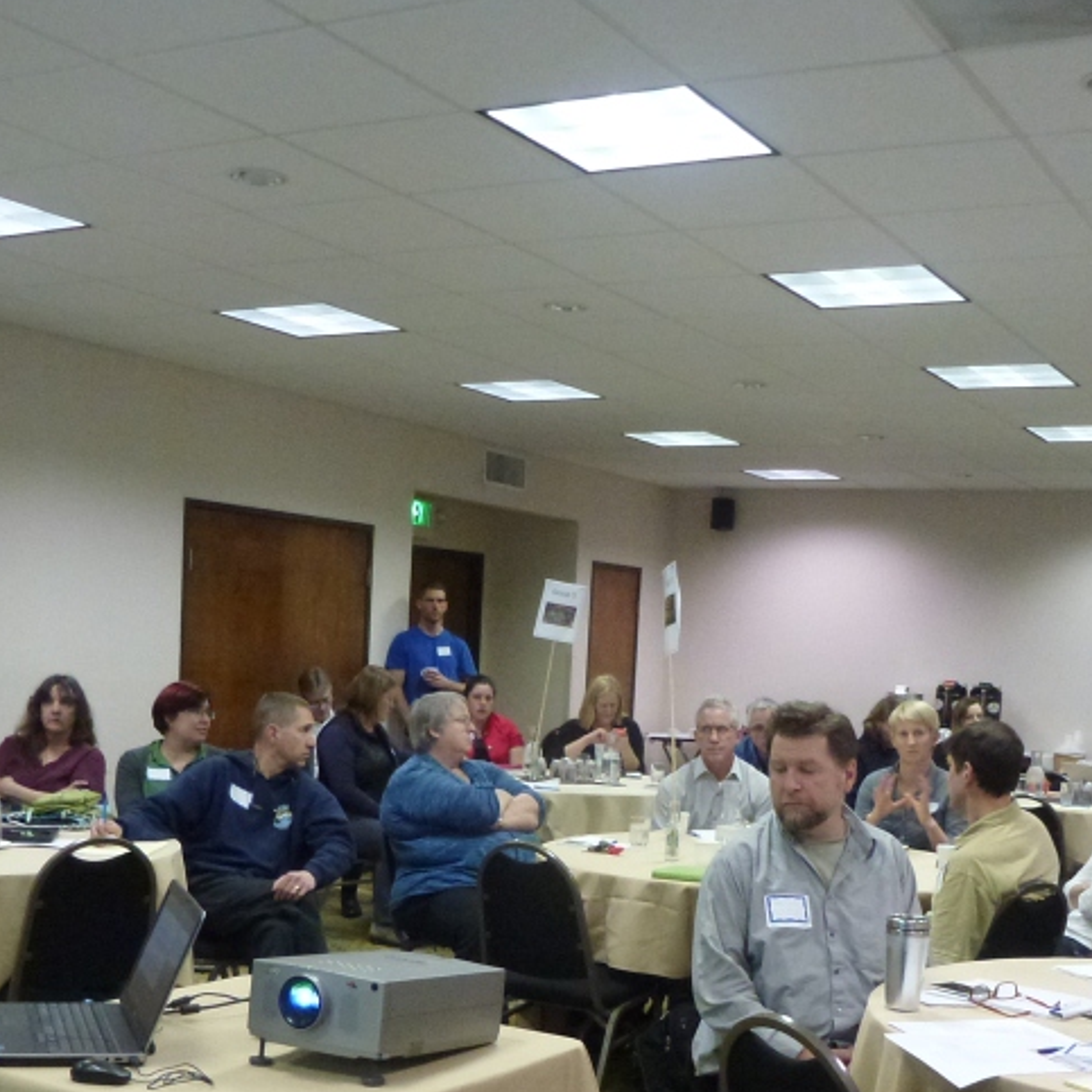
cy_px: 832
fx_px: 1606
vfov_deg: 36.6
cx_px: 586
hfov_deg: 37.5
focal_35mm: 45
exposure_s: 1/25
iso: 400
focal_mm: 4.3
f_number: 3.3
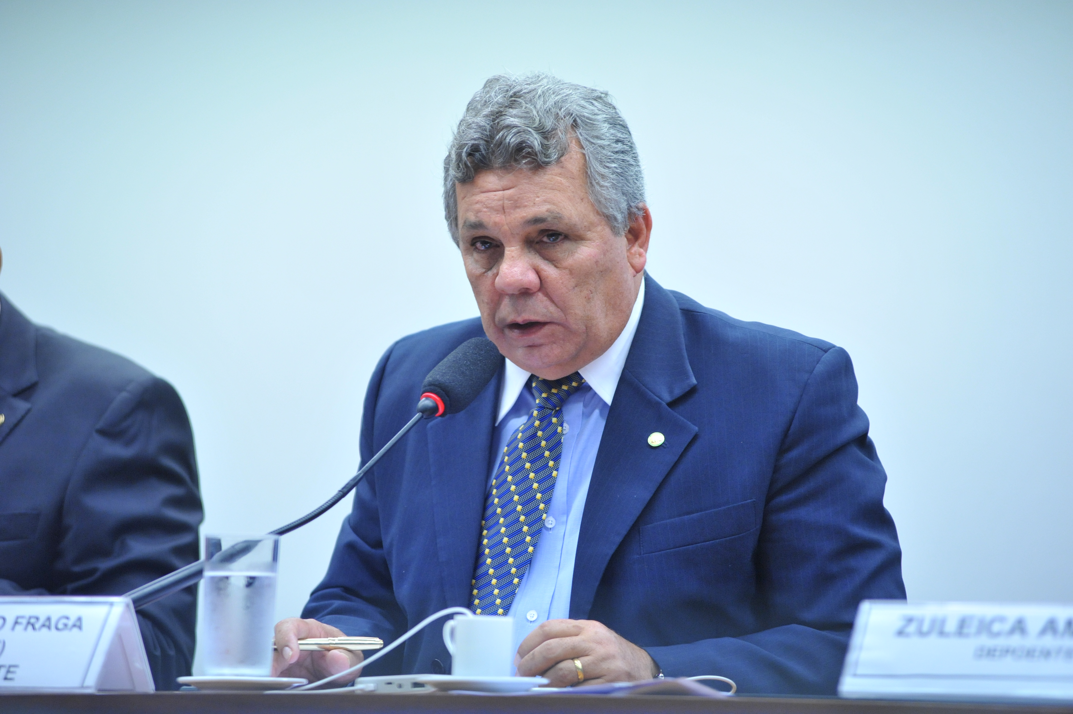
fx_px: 4617
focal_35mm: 155
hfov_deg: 13.3
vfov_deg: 8.8
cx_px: 536
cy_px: 357
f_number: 4
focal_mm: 155
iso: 2500
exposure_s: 1/320
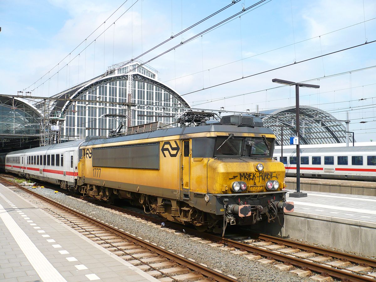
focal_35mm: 35
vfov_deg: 40.7
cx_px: 188
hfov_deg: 52.6
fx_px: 380
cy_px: 141
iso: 100
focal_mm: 5.8
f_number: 8
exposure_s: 1/160
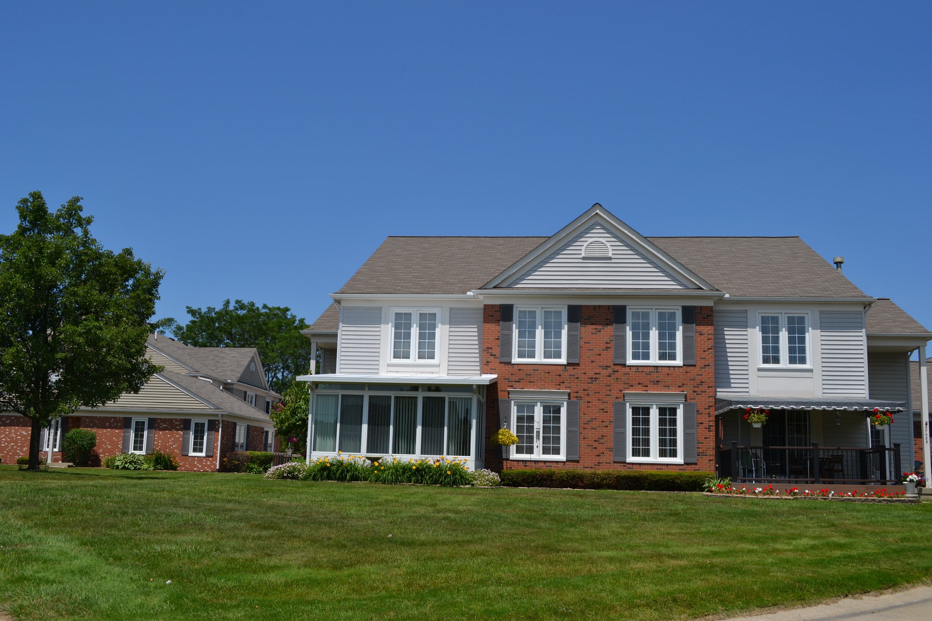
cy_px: 310
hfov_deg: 53.1
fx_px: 932
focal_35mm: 36
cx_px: 466
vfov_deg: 36.9
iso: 100
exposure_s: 1/320
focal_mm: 24
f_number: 9
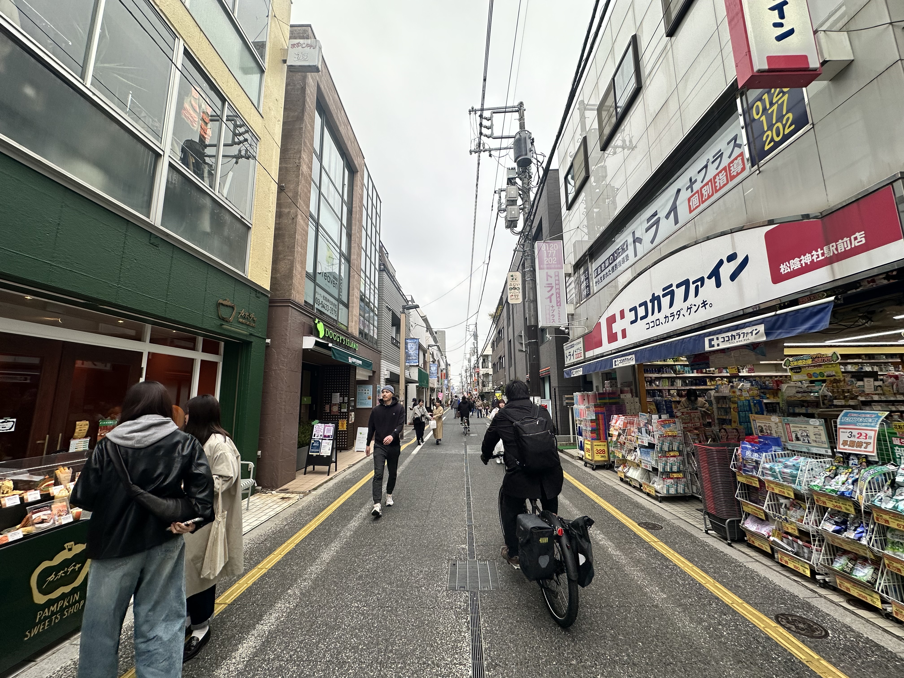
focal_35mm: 14
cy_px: 339
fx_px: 366
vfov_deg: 85.7
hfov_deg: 102.1
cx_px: 452
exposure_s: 1/477
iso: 40
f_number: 2.2
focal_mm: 2.22
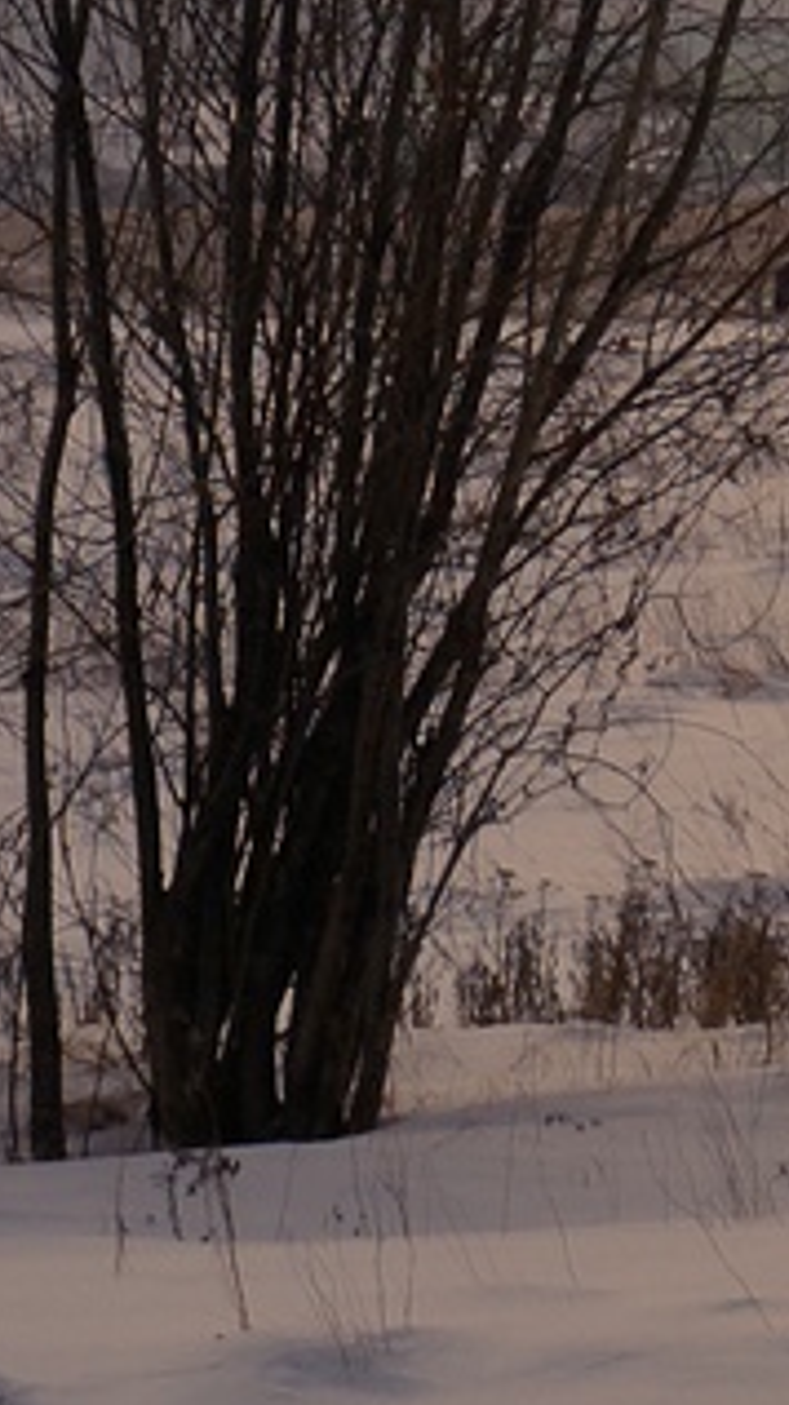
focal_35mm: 521
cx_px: 1702
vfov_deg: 4.1
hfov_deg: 2.3
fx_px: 19415
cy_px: 157
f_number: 16
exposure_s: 1/320
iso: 200
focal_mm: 75
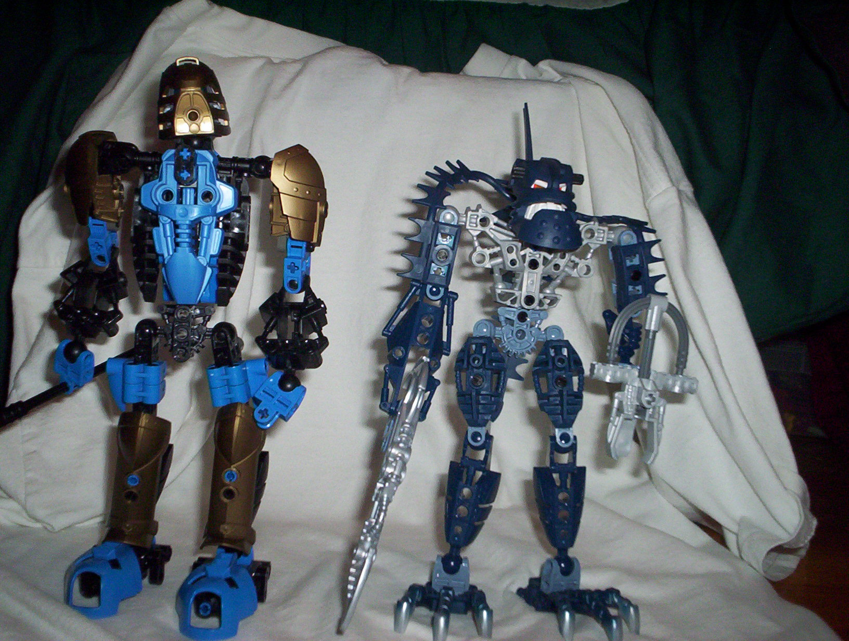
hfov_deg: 48.9
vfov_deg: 37.9
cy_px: 320
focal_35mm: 38
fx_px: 934
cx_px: 424
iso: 140
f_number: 4.5
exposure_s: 1/60
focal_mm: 4.99
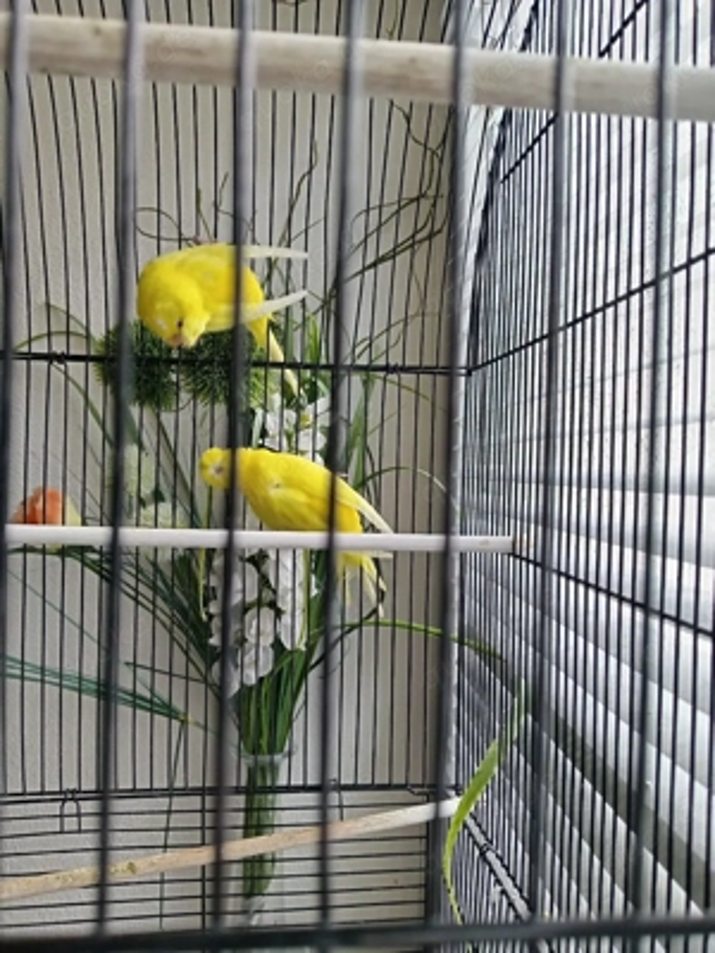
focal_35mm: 27
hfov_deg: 51.4
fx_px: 744
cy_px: 476
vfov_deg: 65.3
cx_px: 358
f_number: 1.8
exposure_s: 1/100
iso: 493
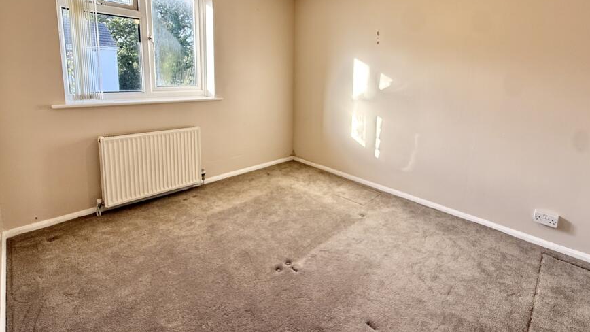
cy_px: 111
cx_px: 336
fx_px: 282
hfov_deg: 92.1
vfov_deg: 59.6
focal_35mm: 18
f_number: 2.2
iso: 80
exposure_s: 1/99
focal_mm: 2.22
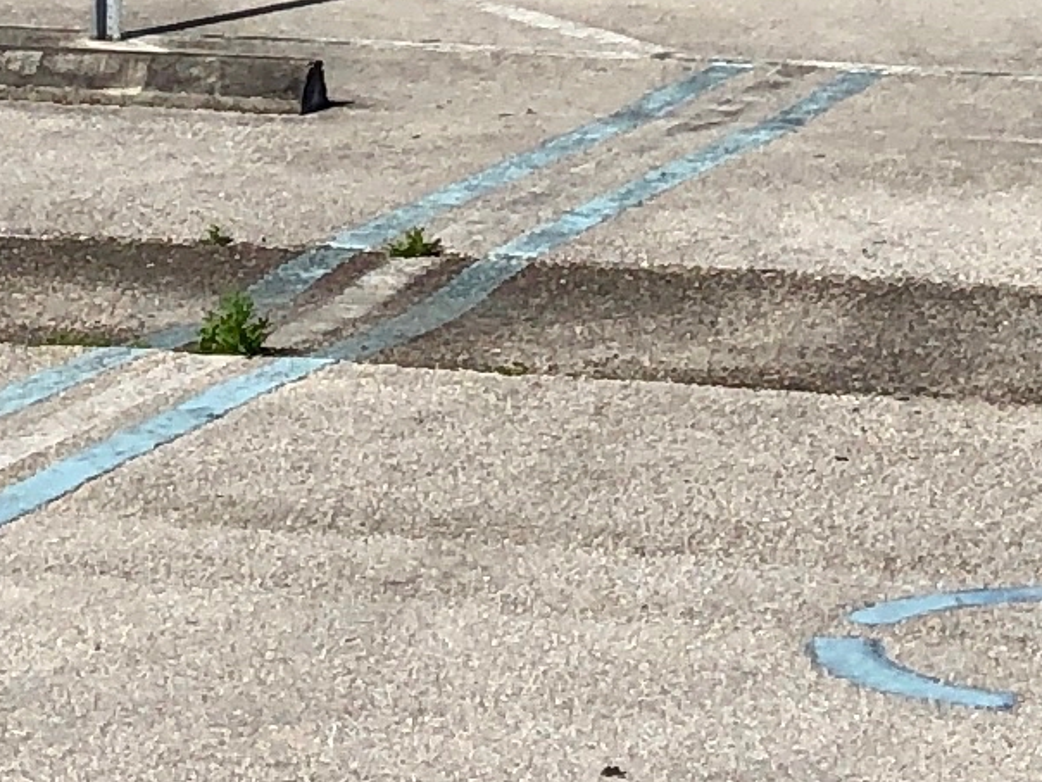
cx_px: 1002
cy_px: -1048
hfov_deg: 10.5
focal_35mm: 187
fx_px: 5629
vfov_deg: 7.5
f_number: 1.8
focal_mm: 4
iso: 20
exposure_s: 1/2825
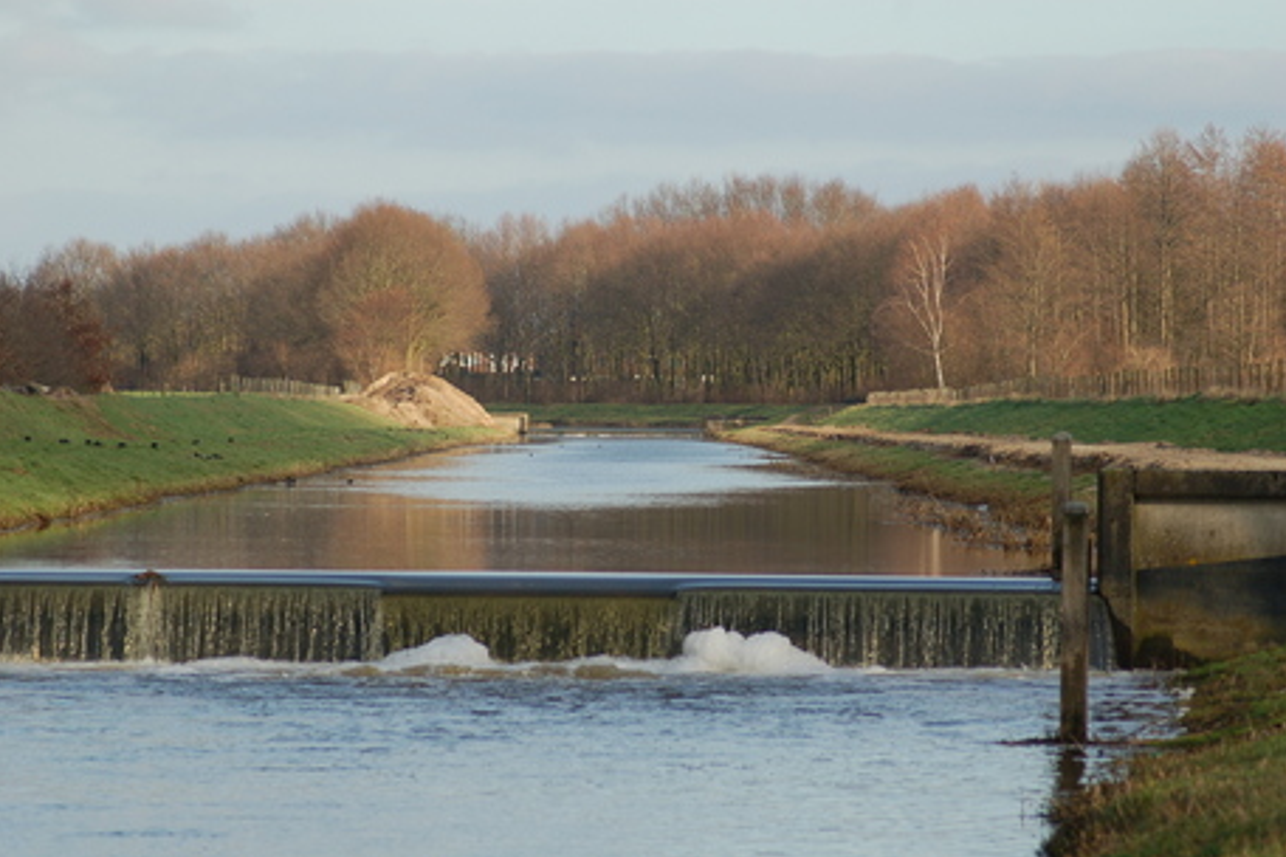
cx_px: 643
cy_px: 428
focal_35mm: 235
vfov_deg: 5.9
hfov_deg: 8.8
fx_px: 8376
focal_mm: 155
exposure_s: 1/400
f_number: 6.3
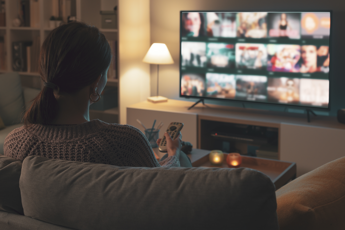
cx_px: 172
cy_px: 115
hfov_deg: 39.6
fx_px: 479
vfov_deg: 27.0
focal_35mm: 50
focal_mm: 50
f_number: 5.6
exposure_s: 1/13
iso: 160
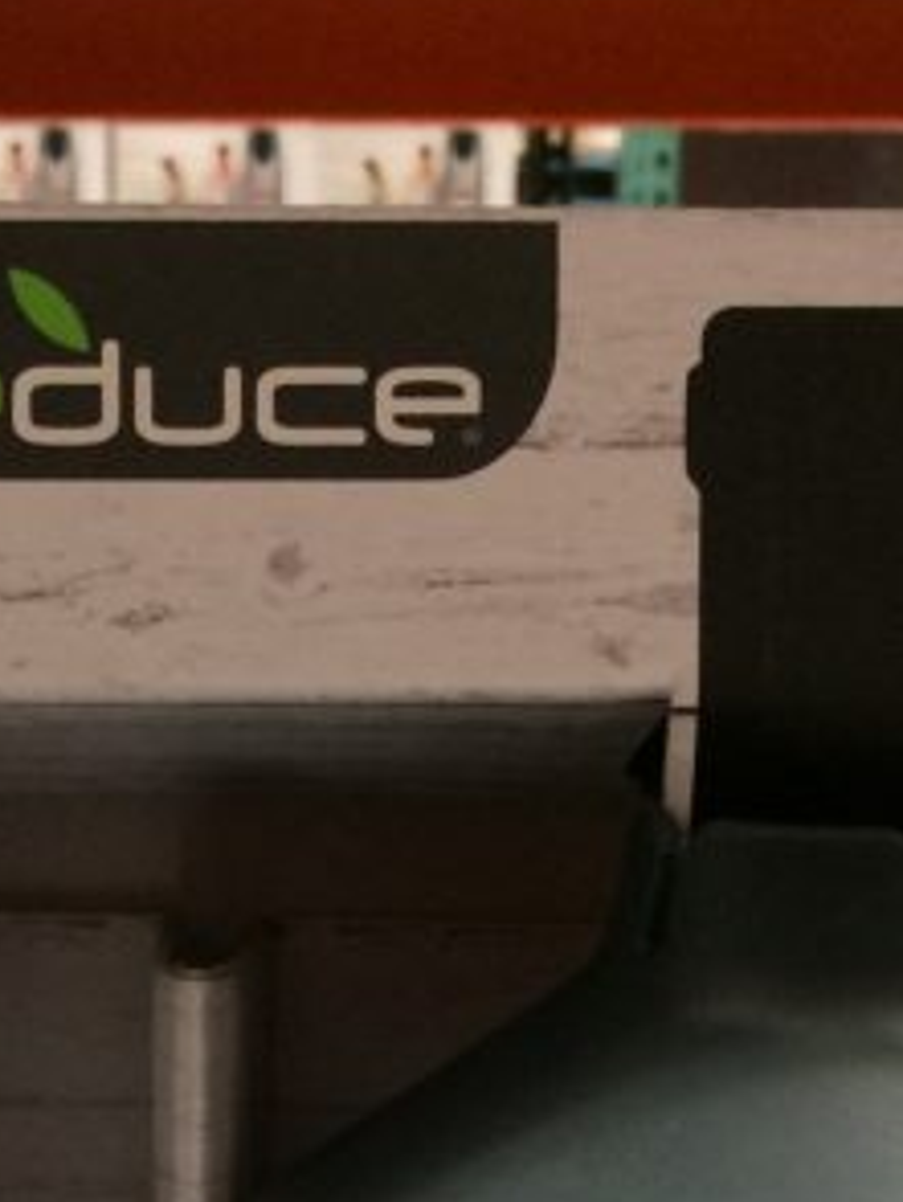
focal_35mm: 101
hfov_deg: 14.6
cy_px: 1774
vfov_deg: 17.6
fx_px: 3508
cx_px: 131
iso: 100
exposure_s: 1/30
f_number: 2.2
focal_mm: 4.15
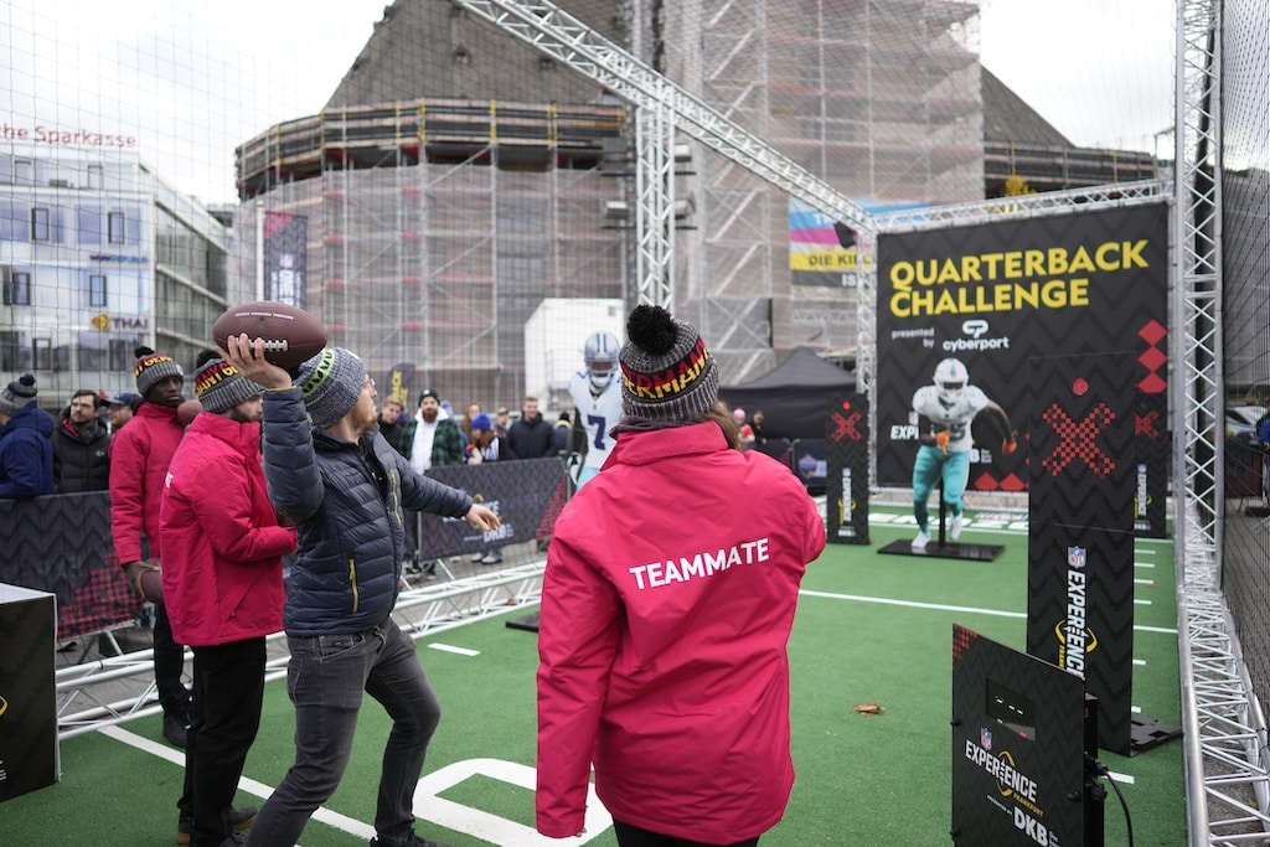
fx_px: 882
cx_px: 635
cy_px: 424
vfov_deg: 51.3
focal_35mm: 25
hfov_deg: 71.5
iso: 320
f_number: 2
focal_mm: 25
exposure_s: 1/1000
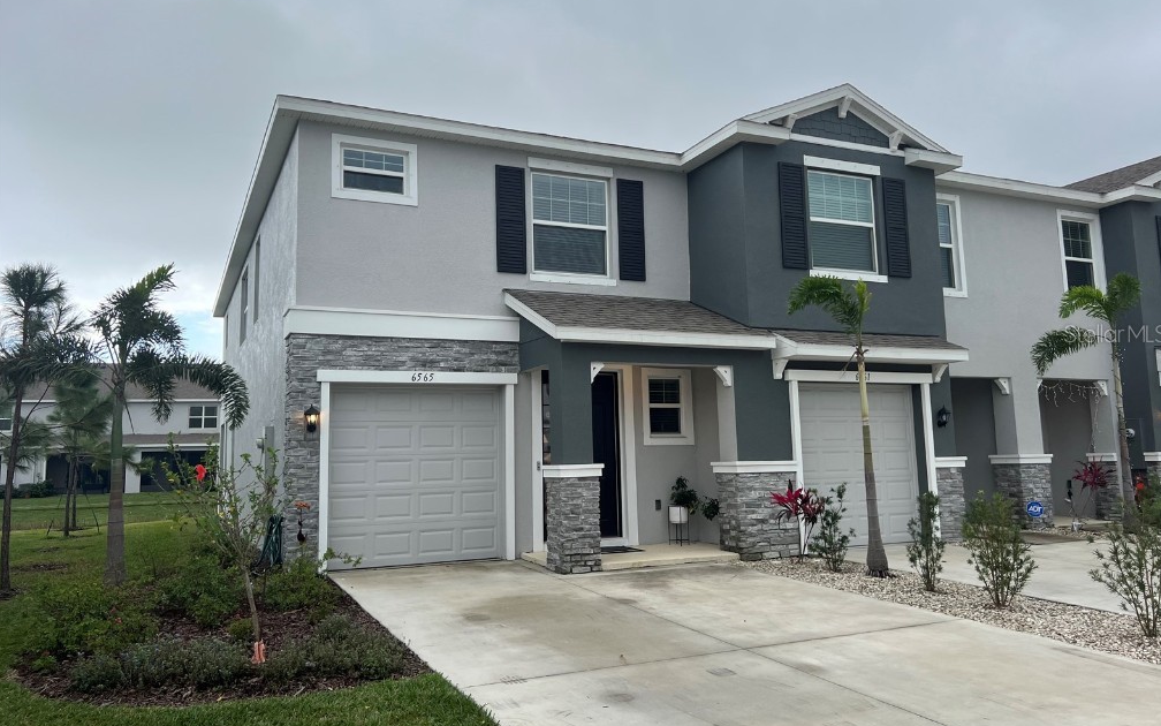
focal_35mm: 28
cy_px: 333
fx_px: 886
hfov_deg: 66.5
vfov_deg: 44.5
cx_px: 583
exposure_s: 1/833
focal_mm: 5.7
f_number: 1.5
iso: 50
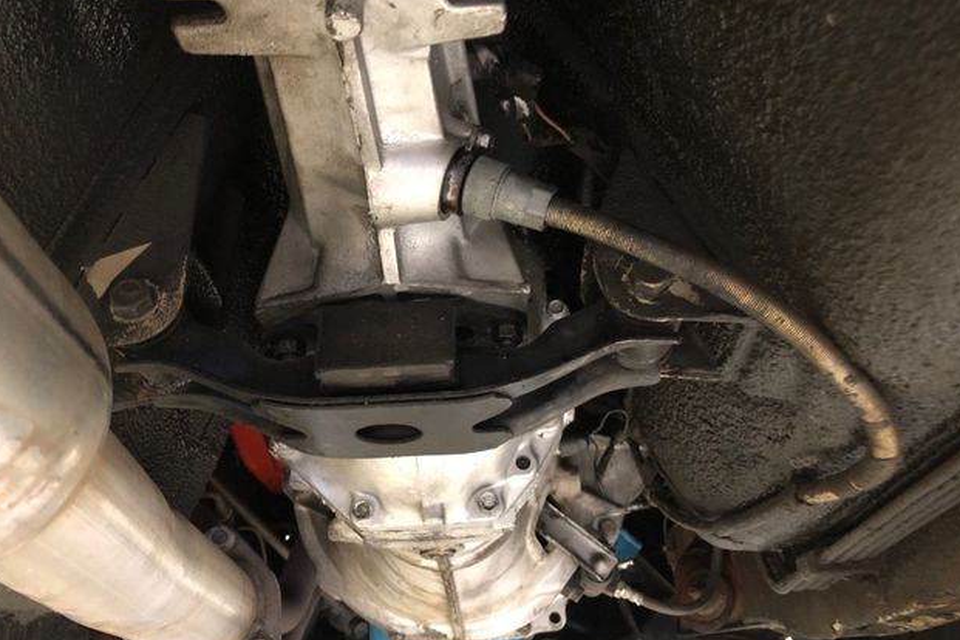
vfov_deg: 43.6
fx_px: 800
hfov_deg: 61.9
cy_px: 334
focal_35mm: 30
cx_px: 485
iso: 100
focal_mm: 3.99
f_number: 1.8
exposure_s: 1/4
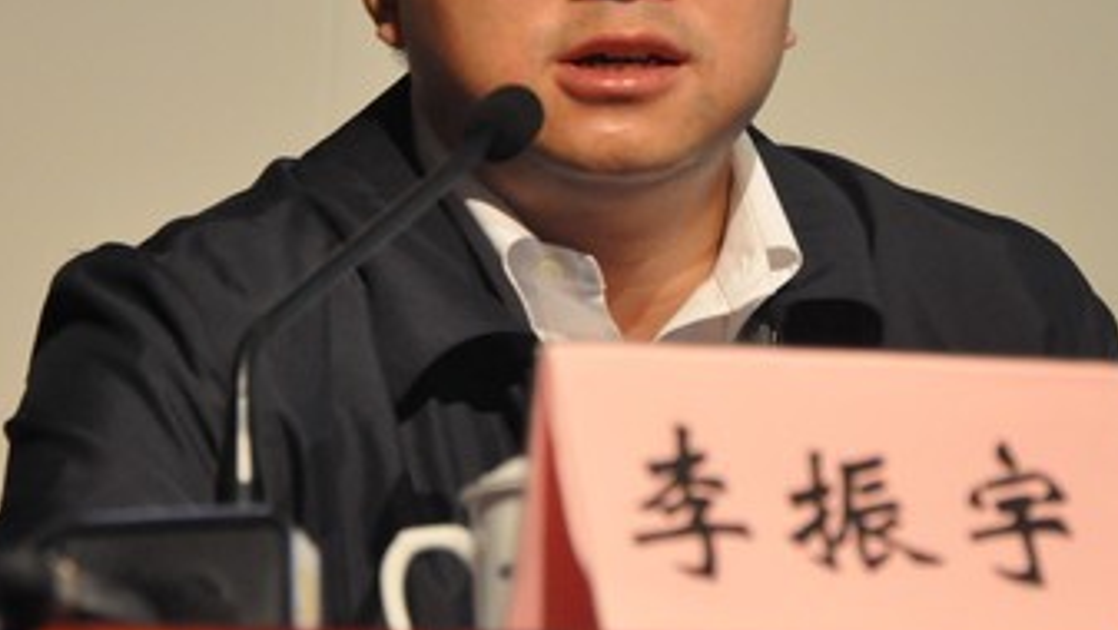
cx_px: 687
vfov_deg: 4.5
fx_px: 7975
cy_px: 151
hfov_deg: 8.0
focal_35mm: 269
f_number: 5.6
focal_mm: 105
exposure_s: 1/80
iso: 3200
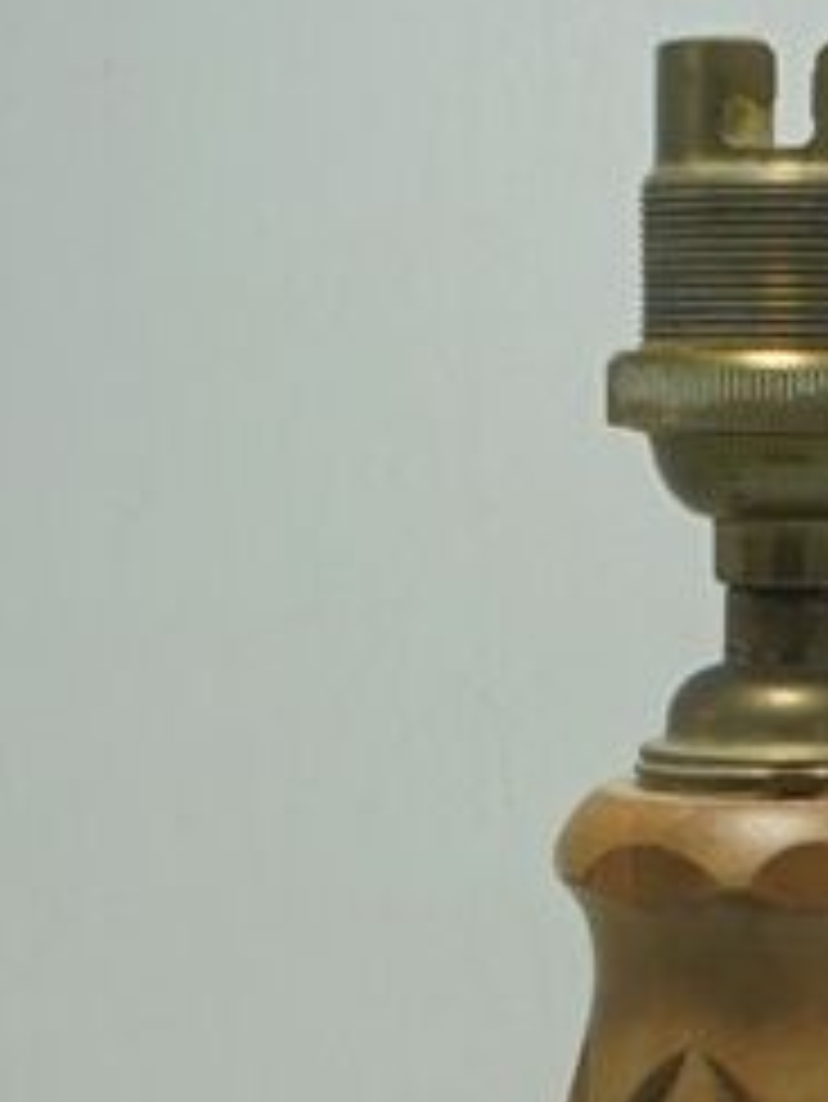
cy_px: 1867
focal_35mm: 125
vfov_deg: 14.2
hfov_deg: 11.7
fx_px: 3983
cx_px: 938
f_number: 4
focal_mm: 6.1
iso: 100
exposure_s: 1/100
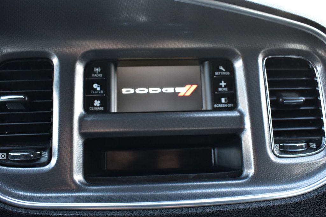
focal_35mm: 34
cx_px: 163
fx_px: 312
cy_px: 108
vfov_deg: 38.3
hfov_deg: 55.1
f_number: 5.6
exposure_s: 1/15
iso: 1600
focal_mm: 23
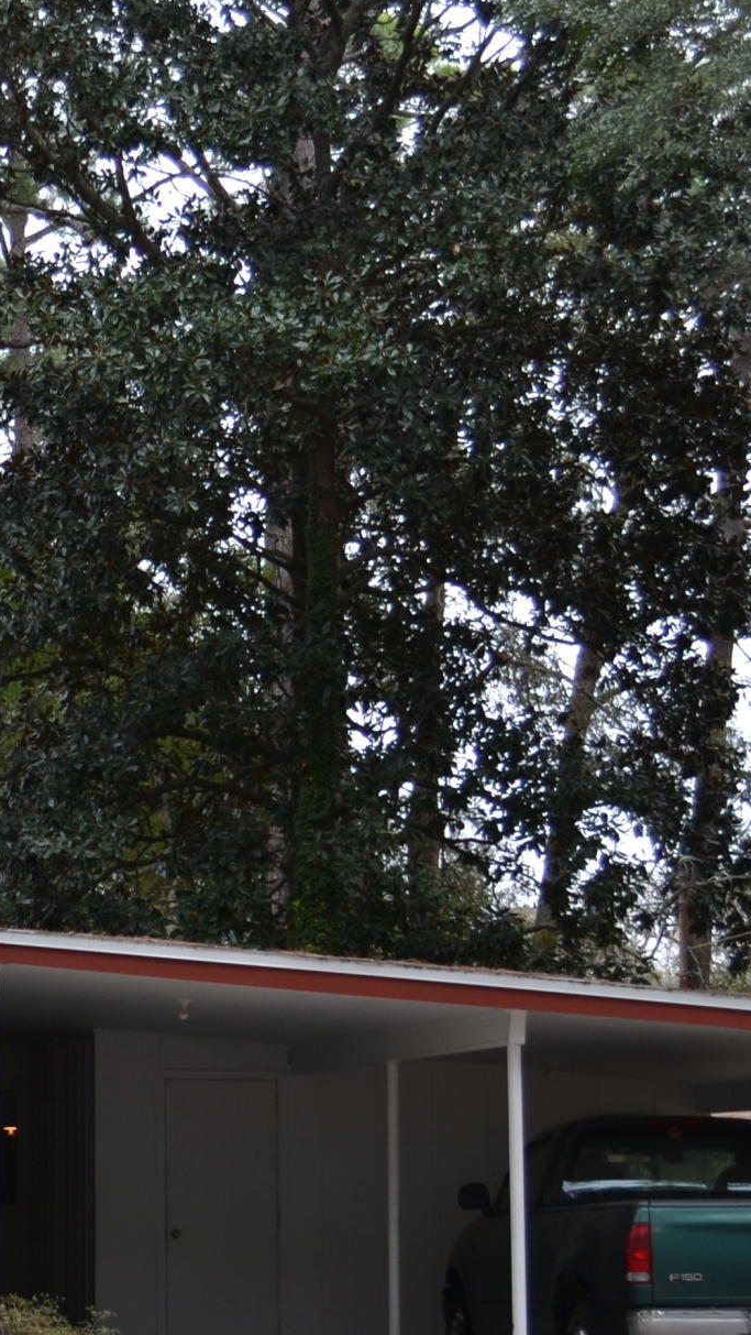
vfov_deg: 21.1
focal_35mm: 101
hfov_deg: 11.5
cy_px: 807
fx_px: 3573
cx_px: -412
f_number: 4.2
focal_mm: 26
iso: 100
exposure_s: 1/50
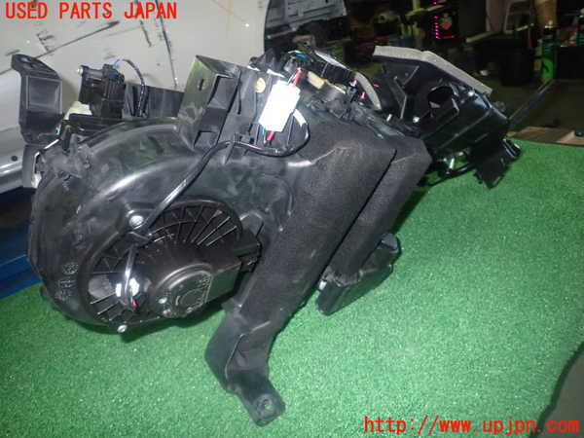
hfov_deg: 69.4
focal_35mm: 25
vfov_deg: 54.9
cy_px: 219
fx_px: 422
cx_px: 292
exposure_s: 1/30
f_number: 5.6
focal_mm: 4.5
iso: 800
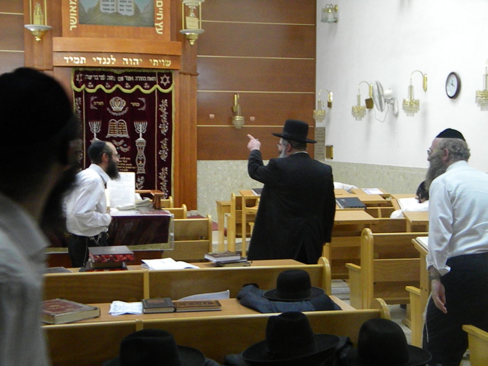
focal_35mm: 56
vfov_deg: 26.1
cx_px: 244
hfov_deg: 34.3
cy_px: 183
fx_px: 789
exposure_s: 1/85.7
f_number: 4.1
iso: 1055
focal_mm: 10.1
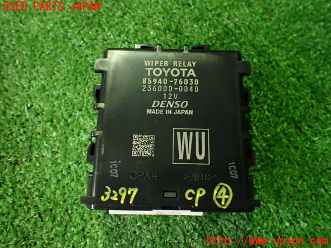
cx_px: 166
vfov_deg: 46.8
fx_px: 287
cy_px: 124
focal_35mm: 30
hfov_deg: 60.0
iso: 800
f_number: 2.3
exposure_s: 1/40
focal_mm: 5.4
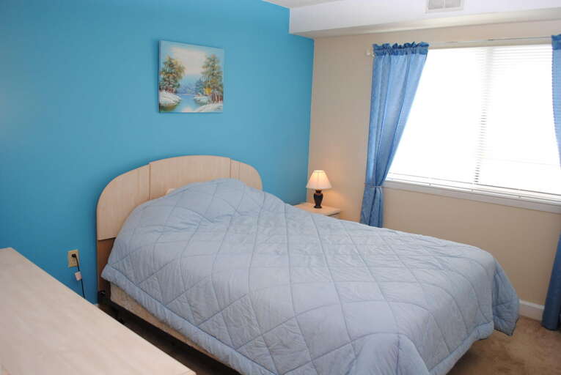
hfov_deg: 67.3
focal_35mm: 27
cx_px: 280
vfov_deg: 48.0
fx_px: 421
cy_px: 188
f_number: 3.5
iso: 200
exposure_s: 1/50
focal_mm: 18
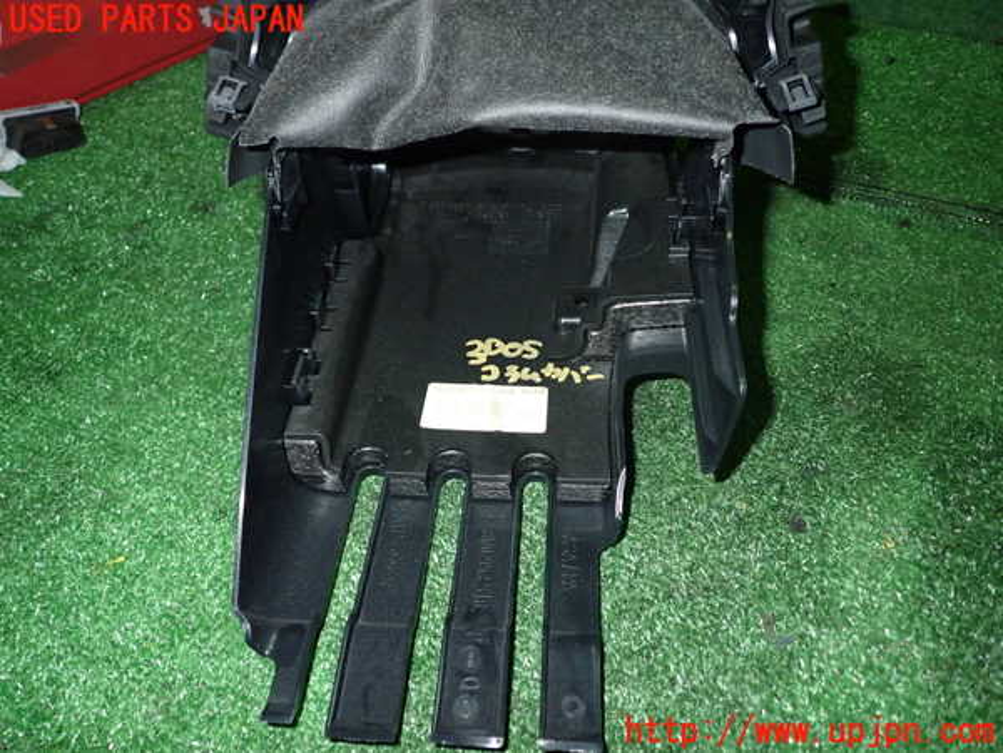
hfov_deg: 63.4
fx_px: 811
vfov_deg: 49.7
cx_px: 502
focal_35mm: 28
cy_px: 376
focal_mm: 5.05
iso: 500
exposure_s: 1/30
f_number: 6.3
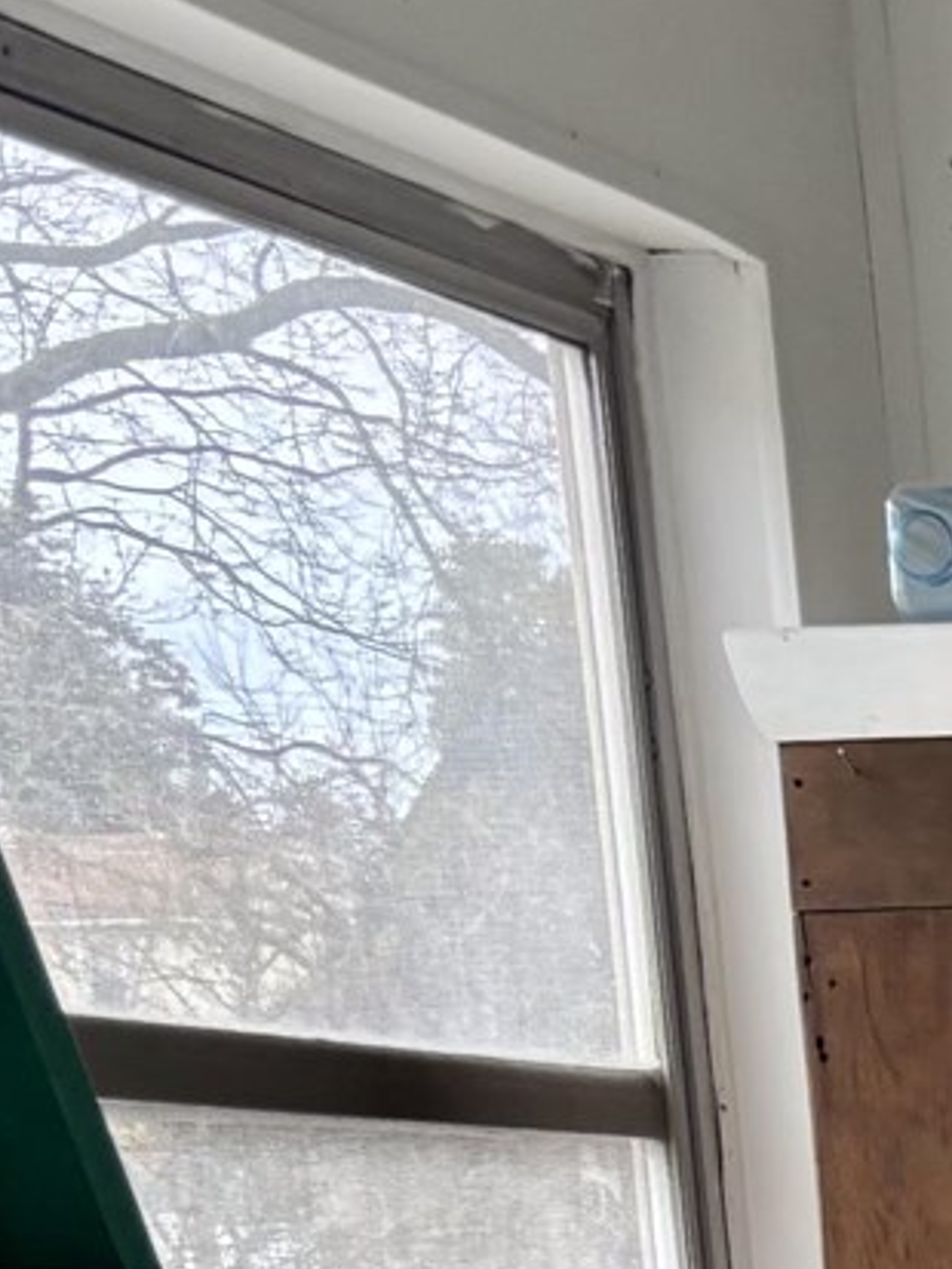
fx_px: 5314
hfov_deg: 9.1
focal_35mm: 145
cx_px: 2380
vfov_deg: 12.1
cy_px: 2563
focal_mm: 5.96
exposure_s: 1/222
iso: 50
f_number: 1.6
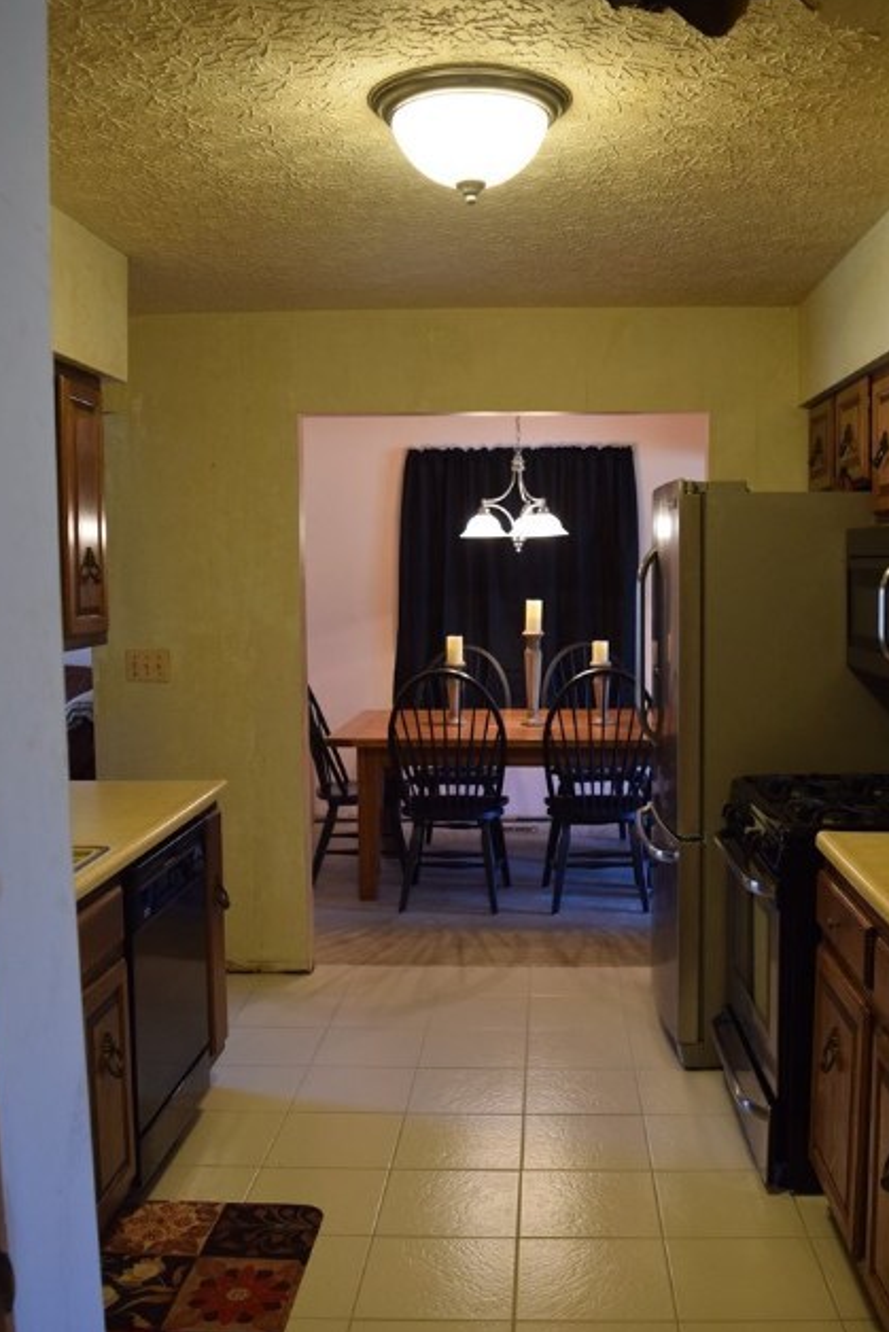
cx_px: 518
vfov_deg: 57.2
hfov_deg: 39.9
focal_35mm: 33
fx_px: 1222
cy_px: 664
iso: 800
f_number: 3.5
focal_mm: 18
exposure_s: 1/60
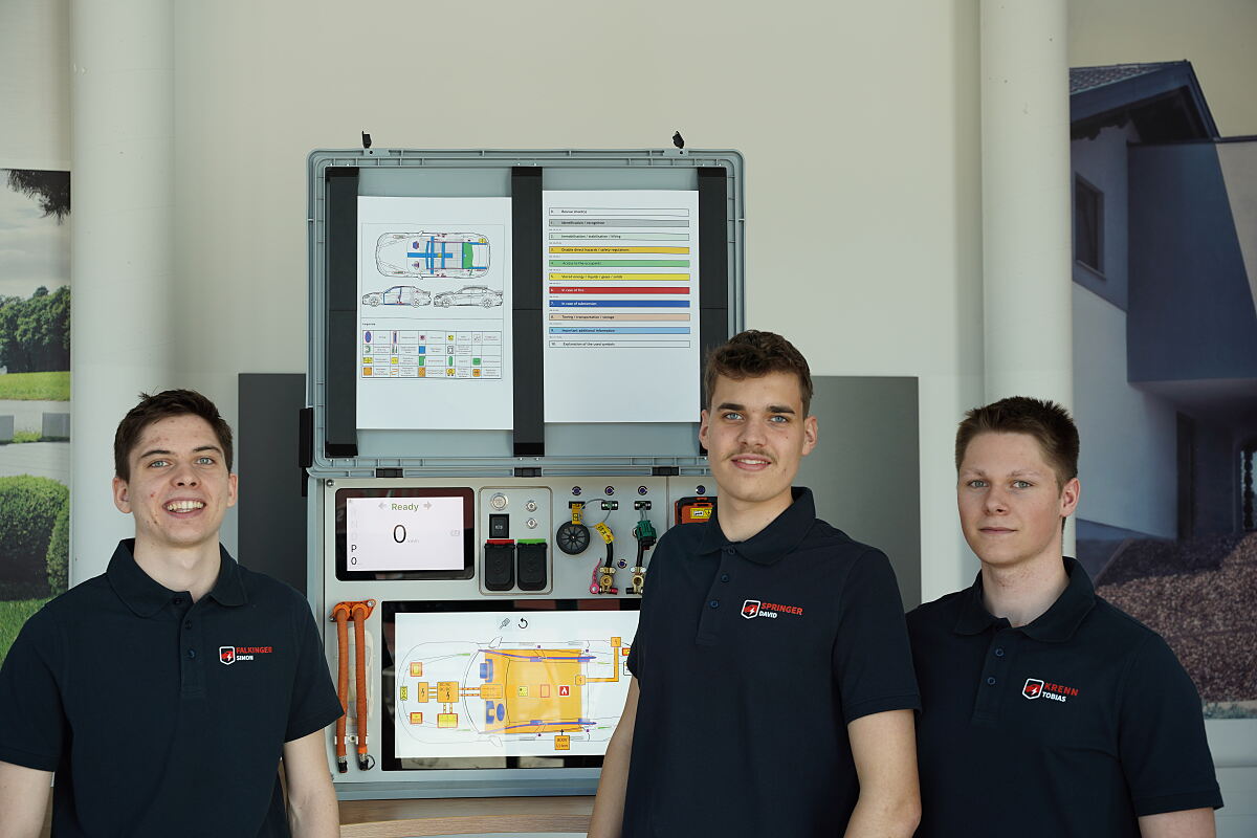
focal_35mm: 44
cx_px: 628
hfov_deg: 44.9
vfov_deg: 30.8
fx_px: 1522
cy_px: 419
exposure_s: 1/100
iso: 100
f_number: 4.5
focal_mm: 43.6
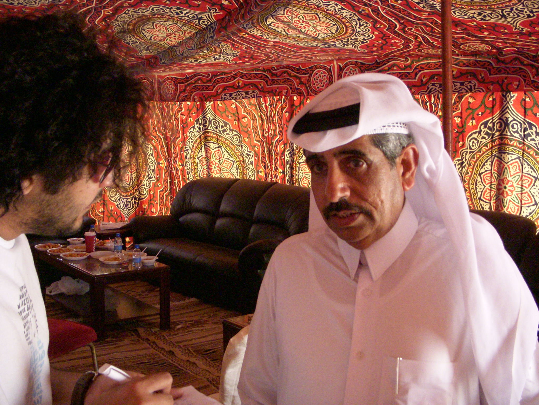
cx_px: 270
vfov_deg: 30.9
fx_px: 732
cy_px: 202
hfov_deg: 40.4
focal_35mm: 47
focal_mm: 7.9
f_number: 3.4
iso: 640
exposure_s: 1/125
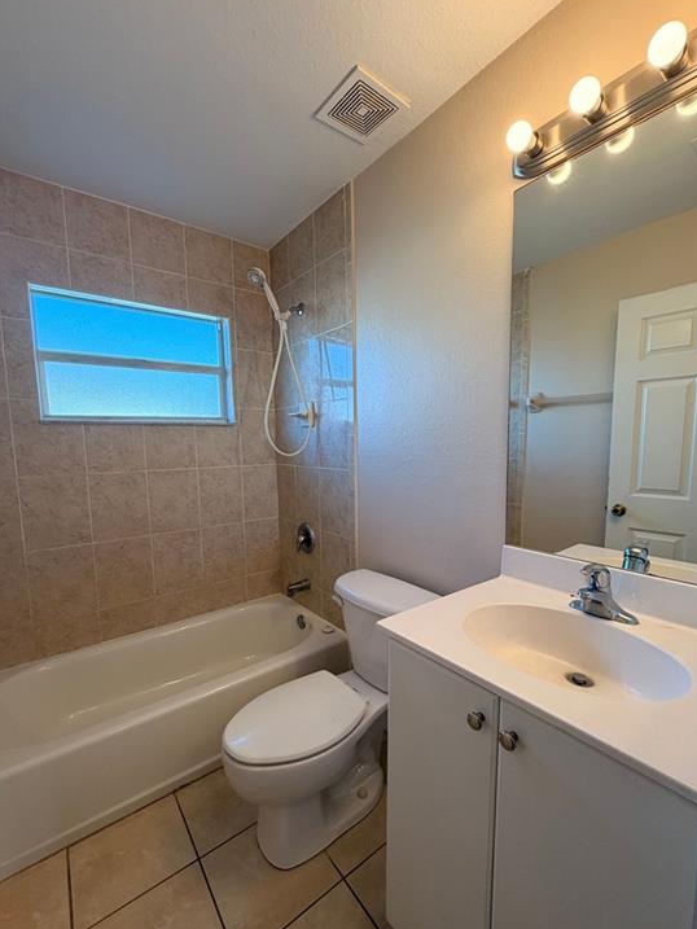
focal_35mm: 15
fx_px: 403
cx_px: 351
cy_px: 486
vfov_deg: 98.1
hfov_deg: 81.8
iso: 125
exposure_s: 1/120
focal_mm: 2.22
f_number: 2.2
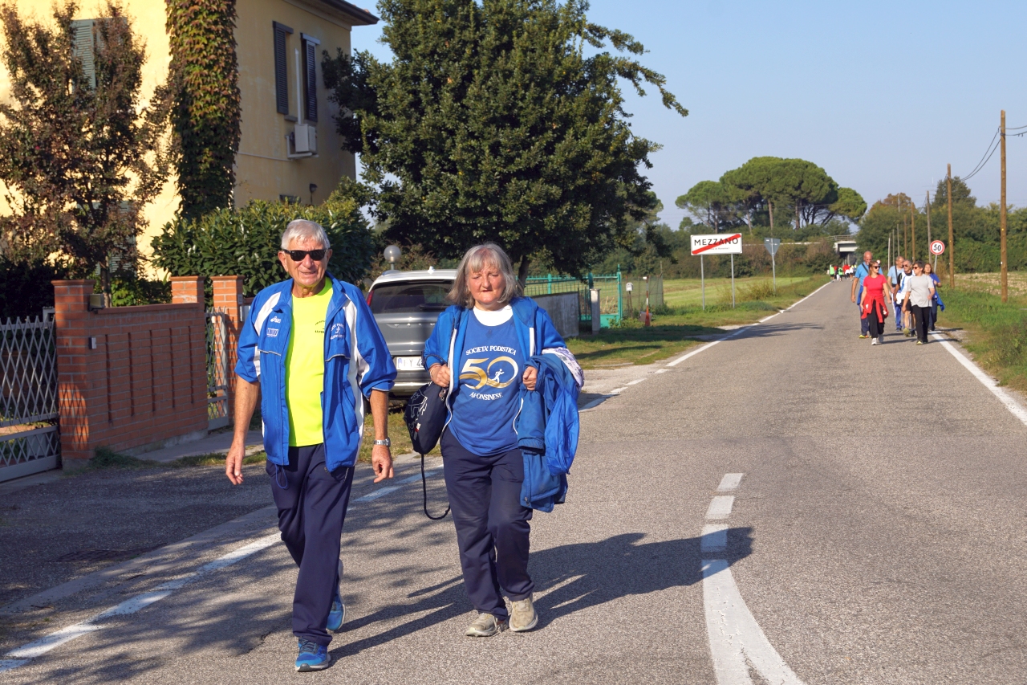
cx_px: 514
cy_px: 342
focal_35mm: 75
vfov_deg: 18.2
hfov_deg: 27.0
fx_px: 2139
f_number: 9
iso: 100
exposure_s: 1/250
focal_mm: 50
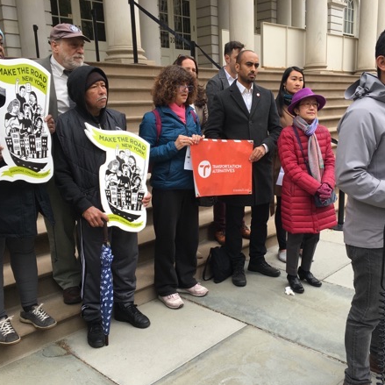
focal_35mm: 35
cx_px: 215
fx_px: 440
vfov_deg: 47.2
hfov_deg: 47.1
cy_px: 194
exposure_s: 1/313
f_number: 2.2
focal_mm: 4.15
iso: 25
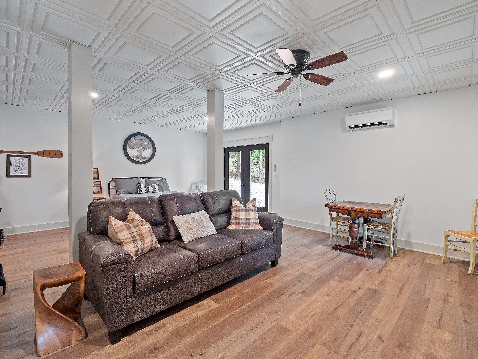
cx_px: 239
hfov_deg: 94.5
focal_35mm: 16
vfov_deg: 78.1
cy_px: 180
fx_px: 221
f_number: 5.6
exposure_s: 1/2.5
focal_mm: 8
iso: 400
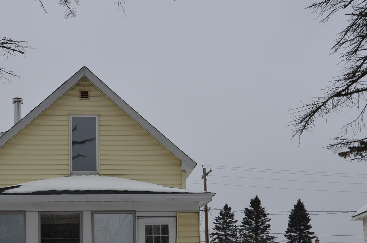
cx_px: 130
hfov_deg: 29.6
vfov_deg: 19.4
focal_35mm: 68
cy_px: 241
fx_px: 692
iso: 180
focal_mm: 22
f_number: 8
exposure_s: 1/250
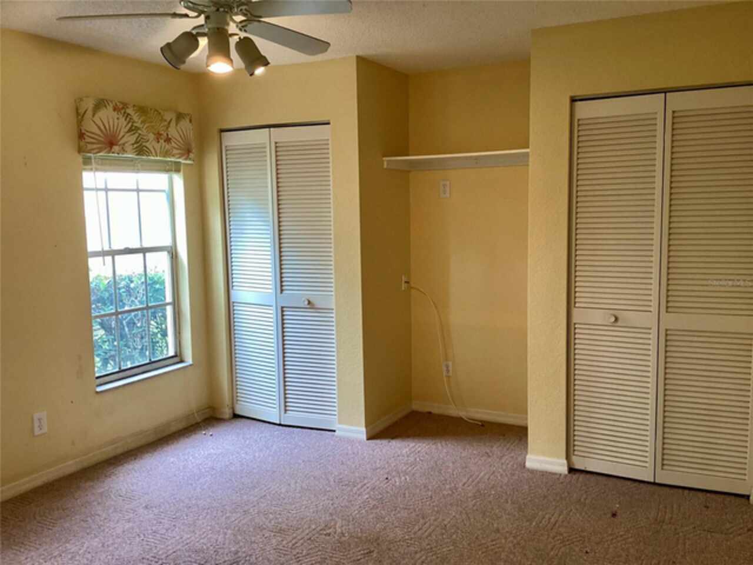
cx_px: 376
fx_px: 674
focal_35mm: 31
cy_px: 282
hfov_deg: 58.4
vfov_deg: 45.4
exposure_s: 1/60
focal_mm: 3.3
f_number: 2.4
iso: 80
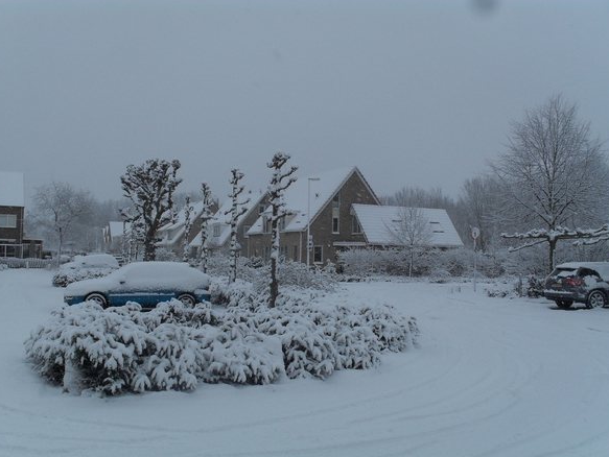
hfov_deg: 51.3
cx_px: 302
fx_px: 634
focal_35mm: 36
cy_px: 233
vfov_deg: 39.7
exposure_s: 1/180
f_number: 8.4
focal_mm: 6.3
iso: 100
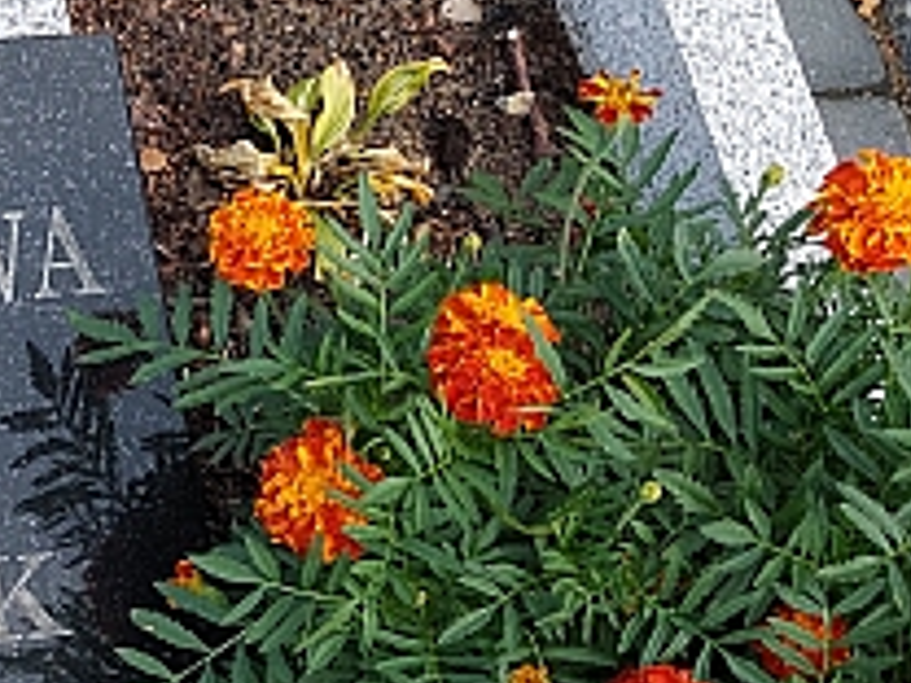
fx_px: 2026
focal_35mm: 77
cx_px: -385
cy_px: 543
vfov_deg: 19.0
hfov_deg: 21.8
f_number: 1.8
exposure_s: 1/453
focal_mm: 5.23
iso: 40
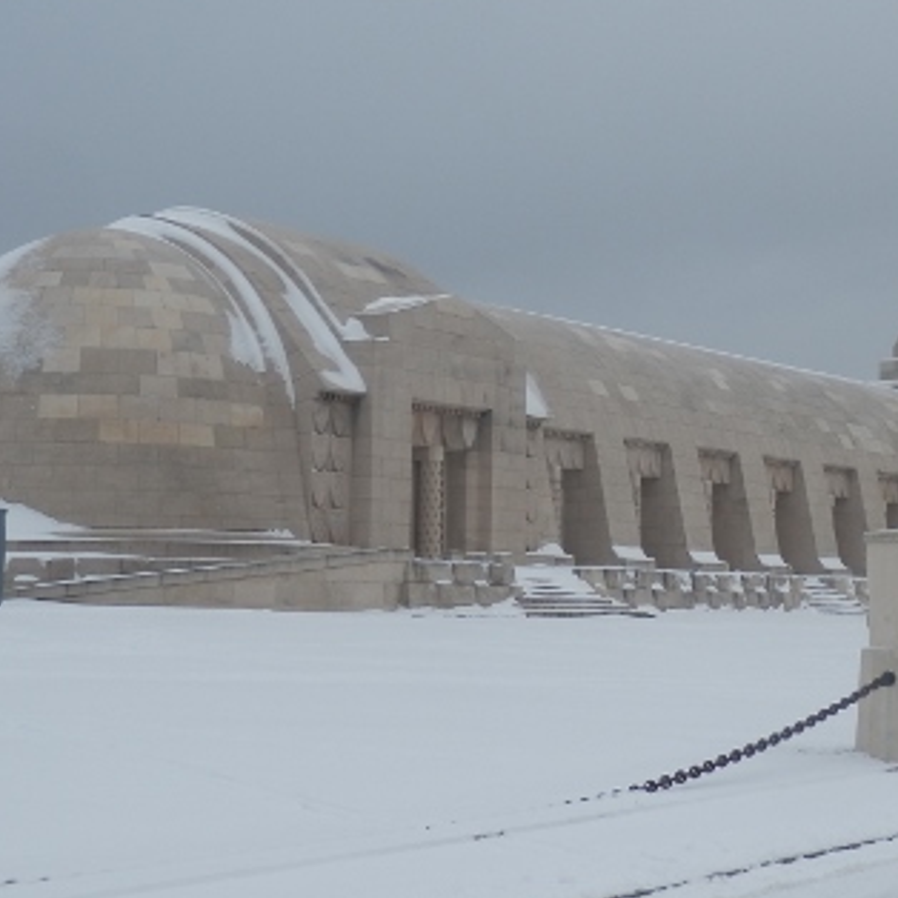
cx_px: 663
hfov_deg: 23.8
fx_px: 2113
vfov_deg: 23.8
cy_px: 277
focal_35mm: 72
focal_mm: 7.3
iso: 80
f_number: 3.7
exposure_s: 1/320
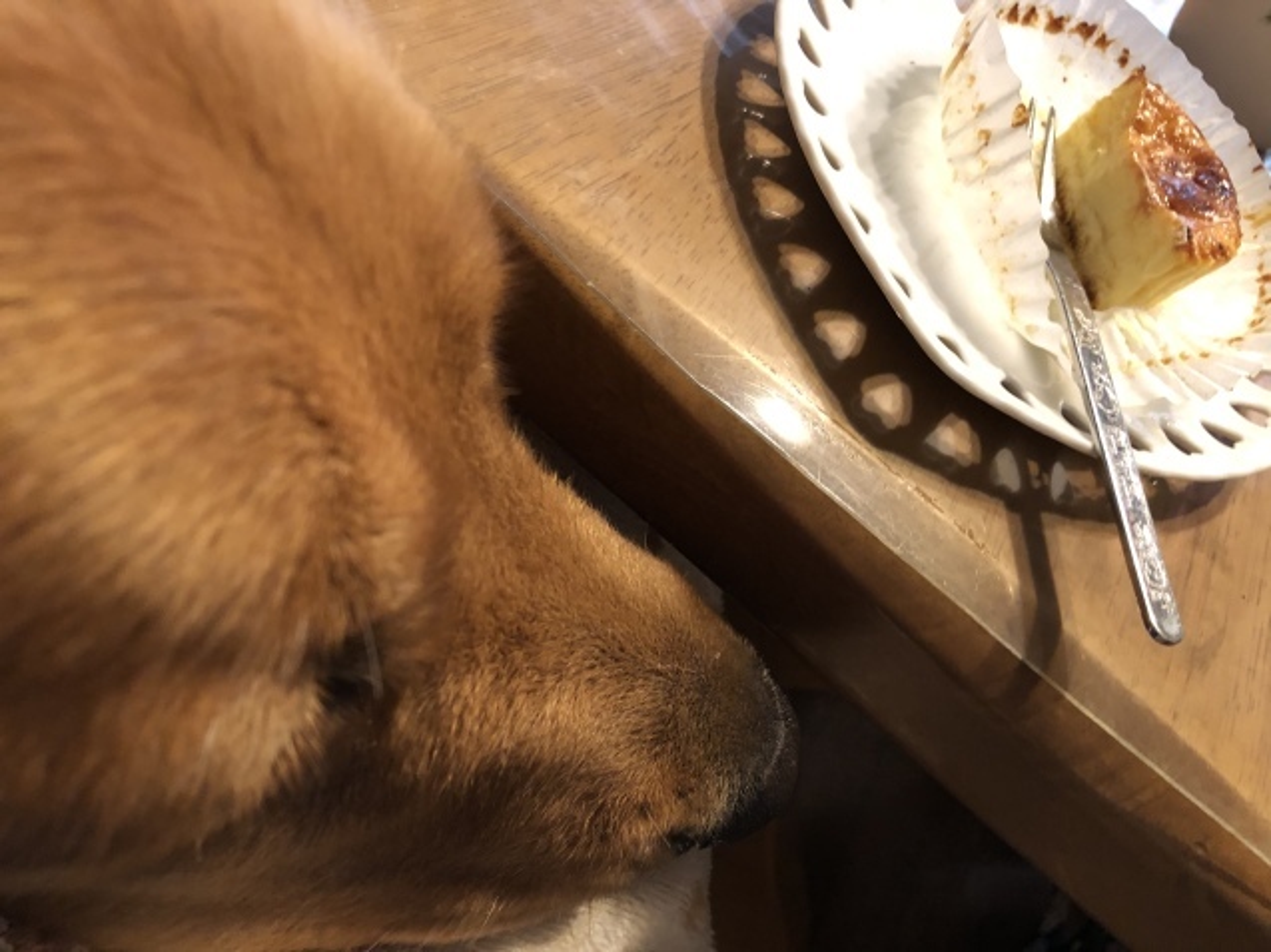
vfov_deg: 49.7
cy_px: 476
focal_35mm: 28
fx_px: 1027
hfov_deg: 63.5
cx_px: 636
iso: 100
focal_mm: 3.99
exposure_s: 1/8
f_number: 1.8
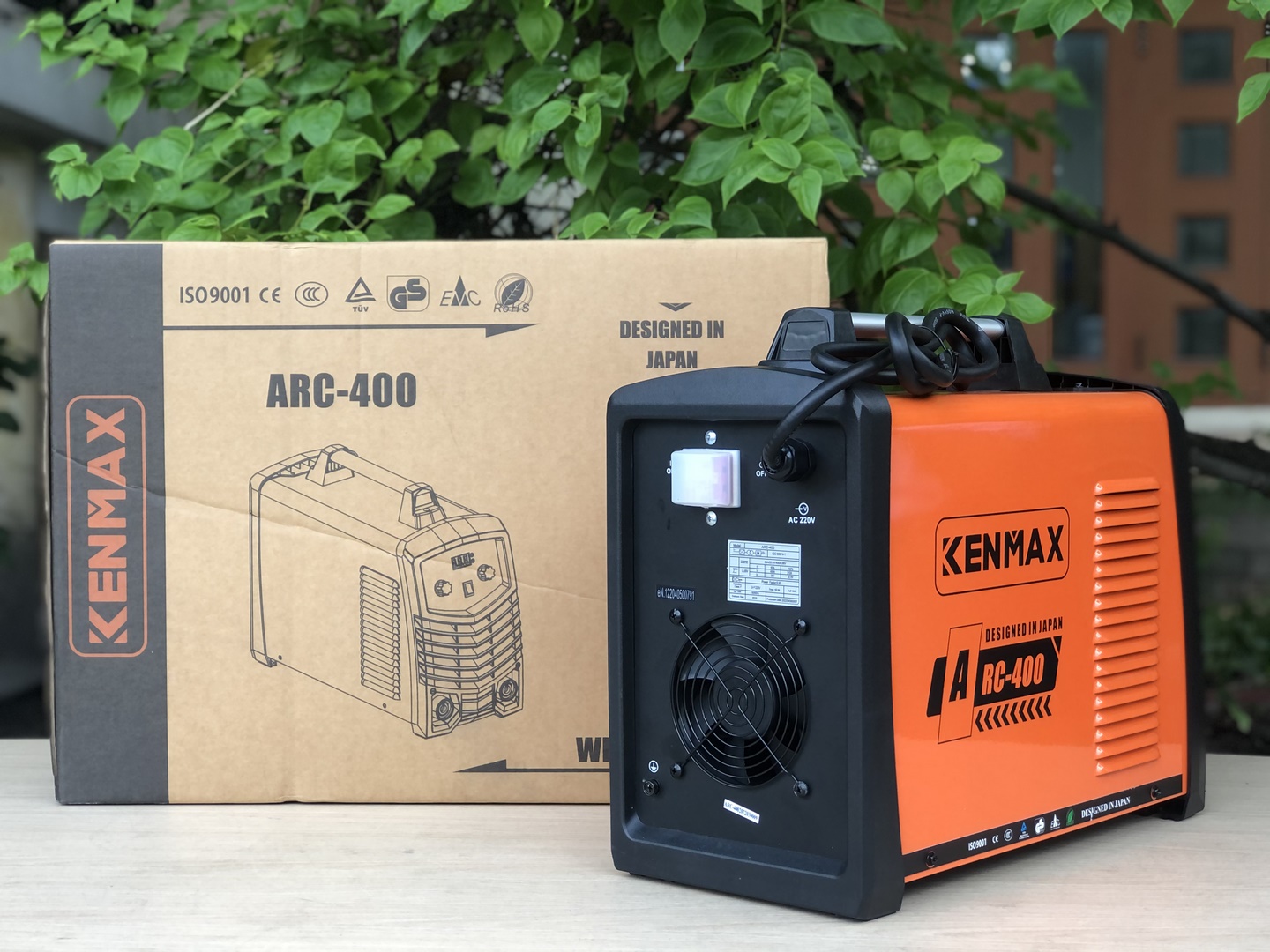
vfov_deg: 25.7
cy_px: 476
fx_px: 2091
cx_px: 635
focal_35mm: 57
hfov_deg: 33.8
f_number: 2.8
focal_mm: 6.6
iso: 20
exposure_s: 1/40
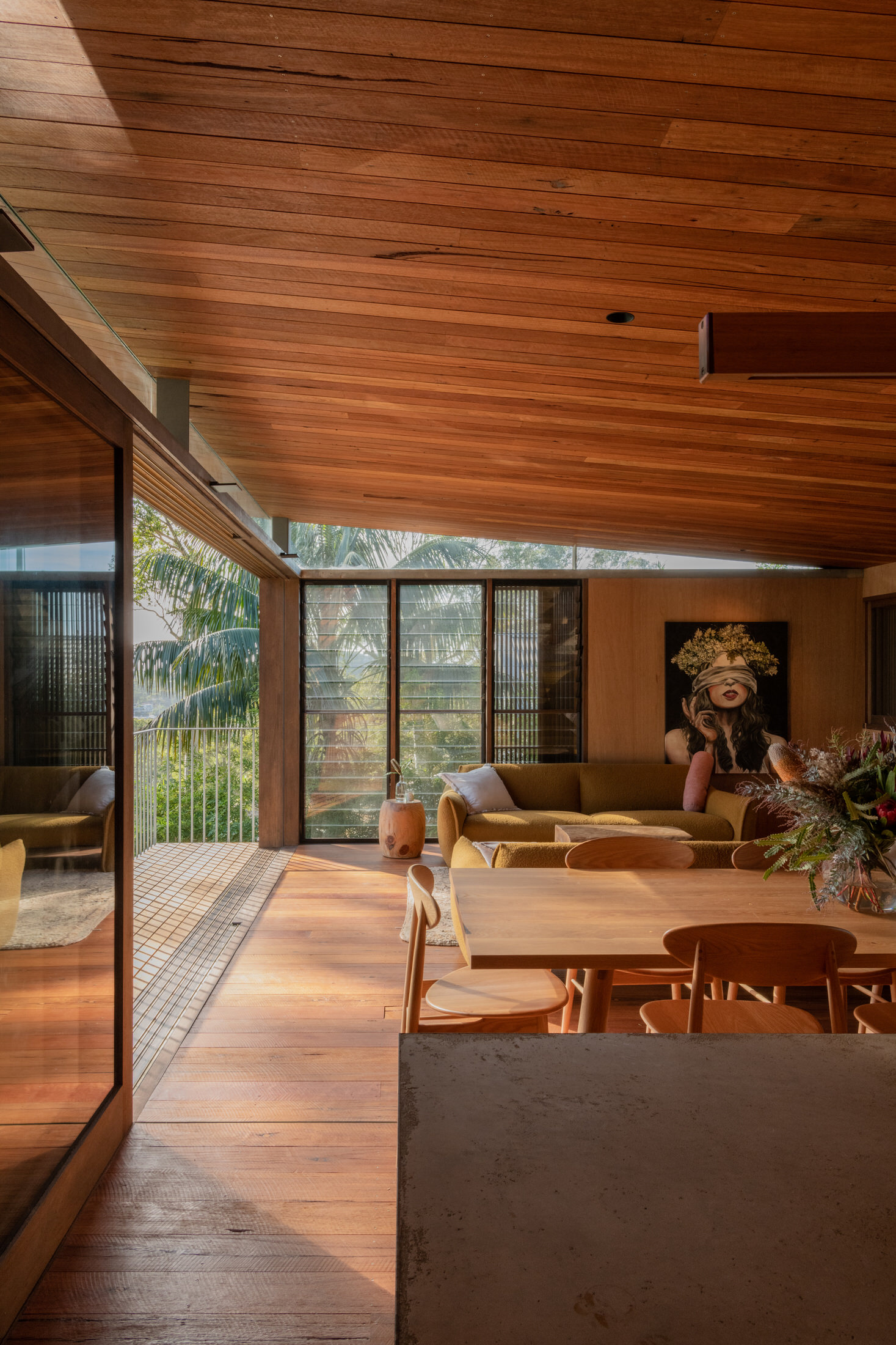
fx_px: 896
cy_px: 672
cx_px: 448
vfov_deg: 73.7
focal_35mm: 24
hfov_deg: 53.1
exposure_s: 1/30
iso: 640
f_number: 18
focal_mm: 24
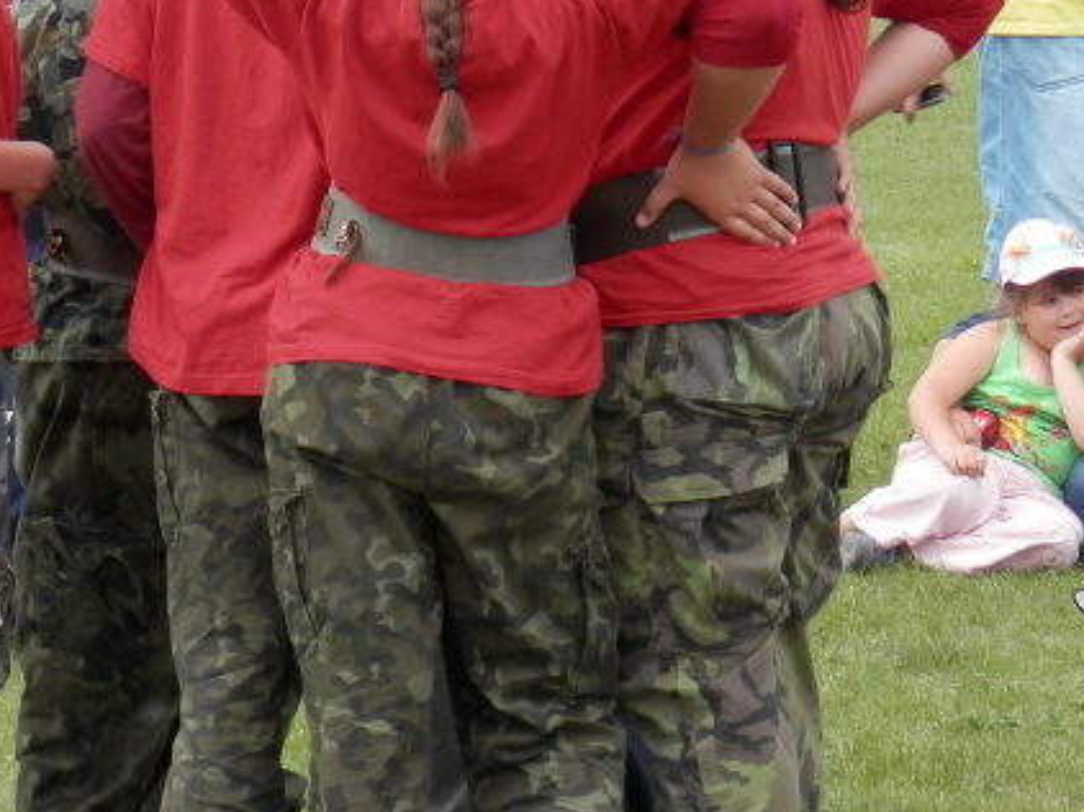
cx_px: 360
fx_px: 5821
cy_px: 171
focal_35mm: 186
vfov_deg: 8.0
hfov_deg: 10.6
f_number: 5
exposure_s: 1/125
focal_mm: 19
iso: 80
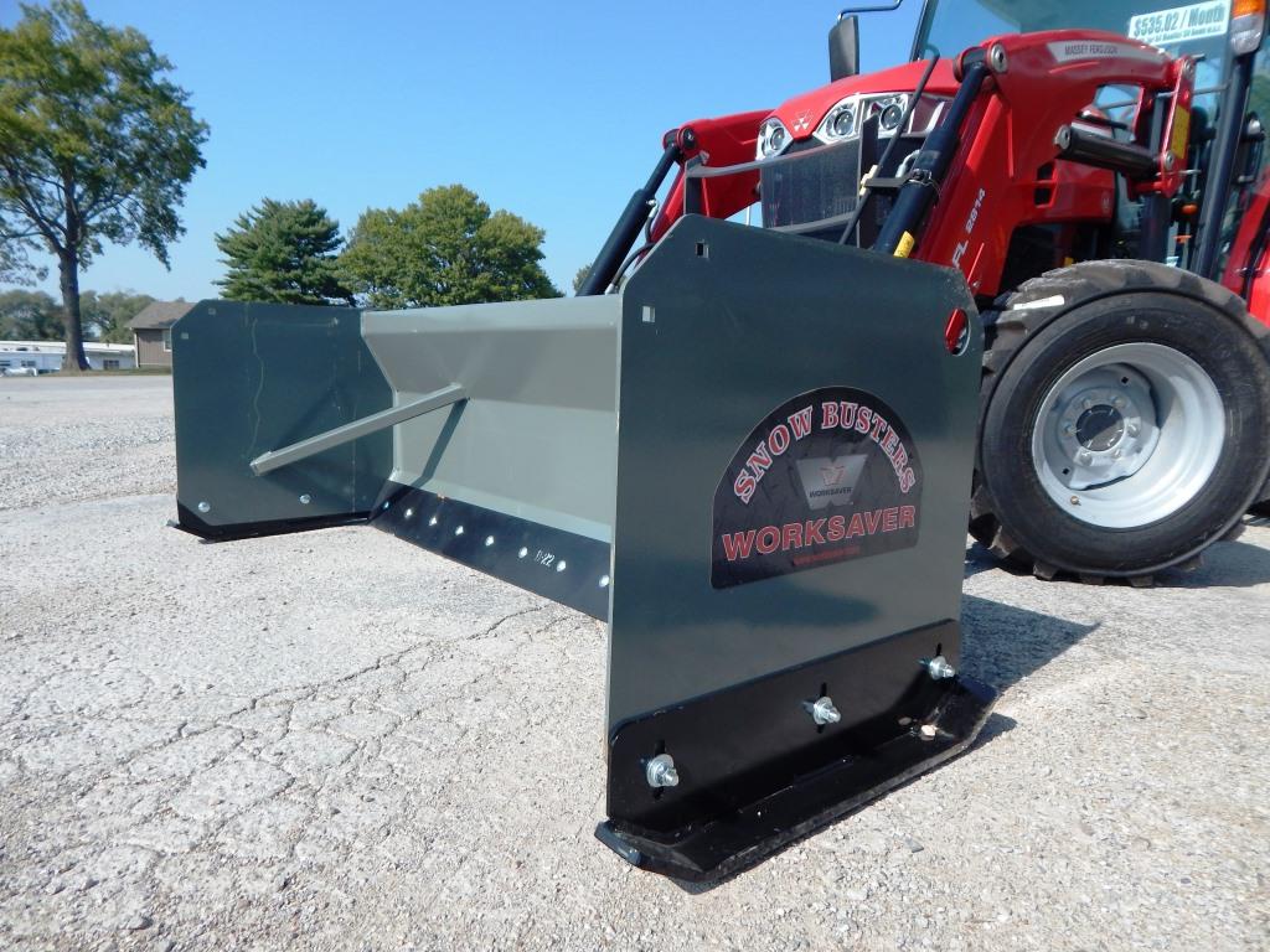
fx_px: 807
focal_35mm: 22
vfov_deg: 61.1
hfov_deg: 76.4
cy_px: 476
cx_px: 635
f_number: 6
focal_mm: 4
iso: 125
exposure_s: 1/400
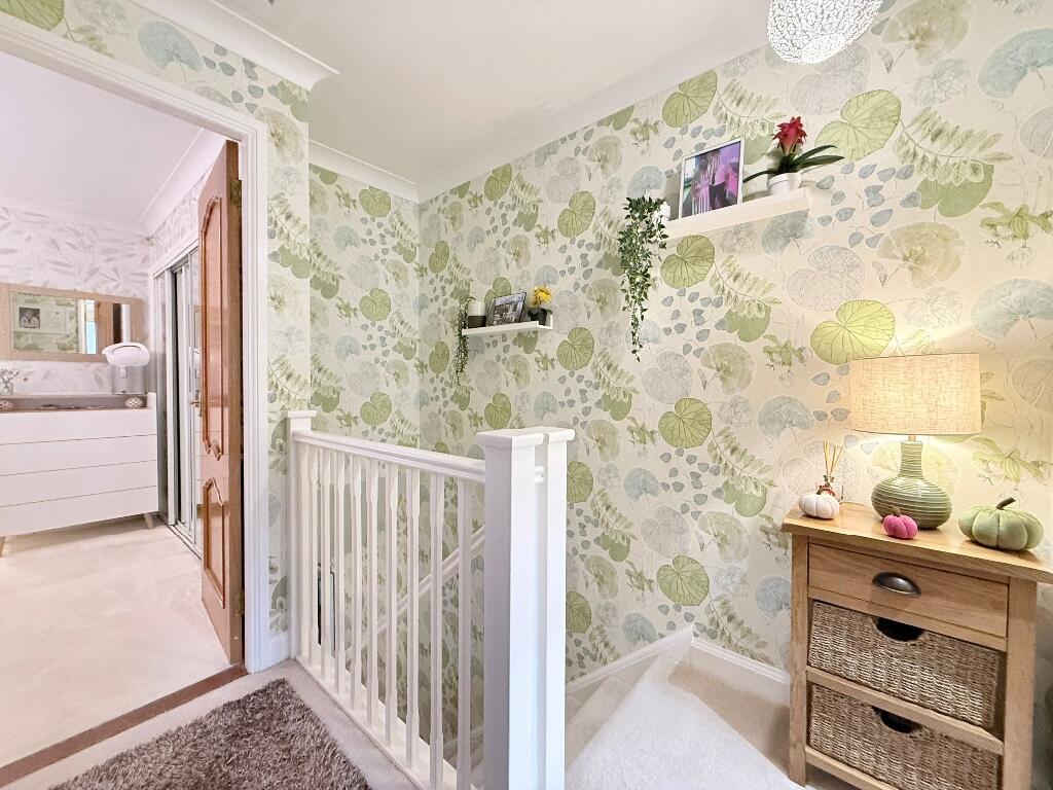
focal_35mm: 14
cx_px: 526
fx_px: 426
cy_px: 395
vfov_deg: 85.7
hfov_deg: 102.1
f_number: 2.2
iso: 400
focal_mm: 2.22
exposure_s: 1/50
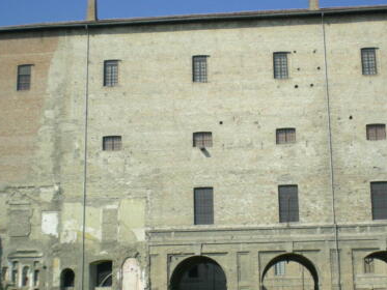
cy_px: 186
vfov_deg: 24.7
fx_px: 660
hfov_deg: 32.6
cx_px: 218
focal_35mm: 59
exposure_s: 1/406
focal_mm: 7.4
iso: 50
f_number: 4.9
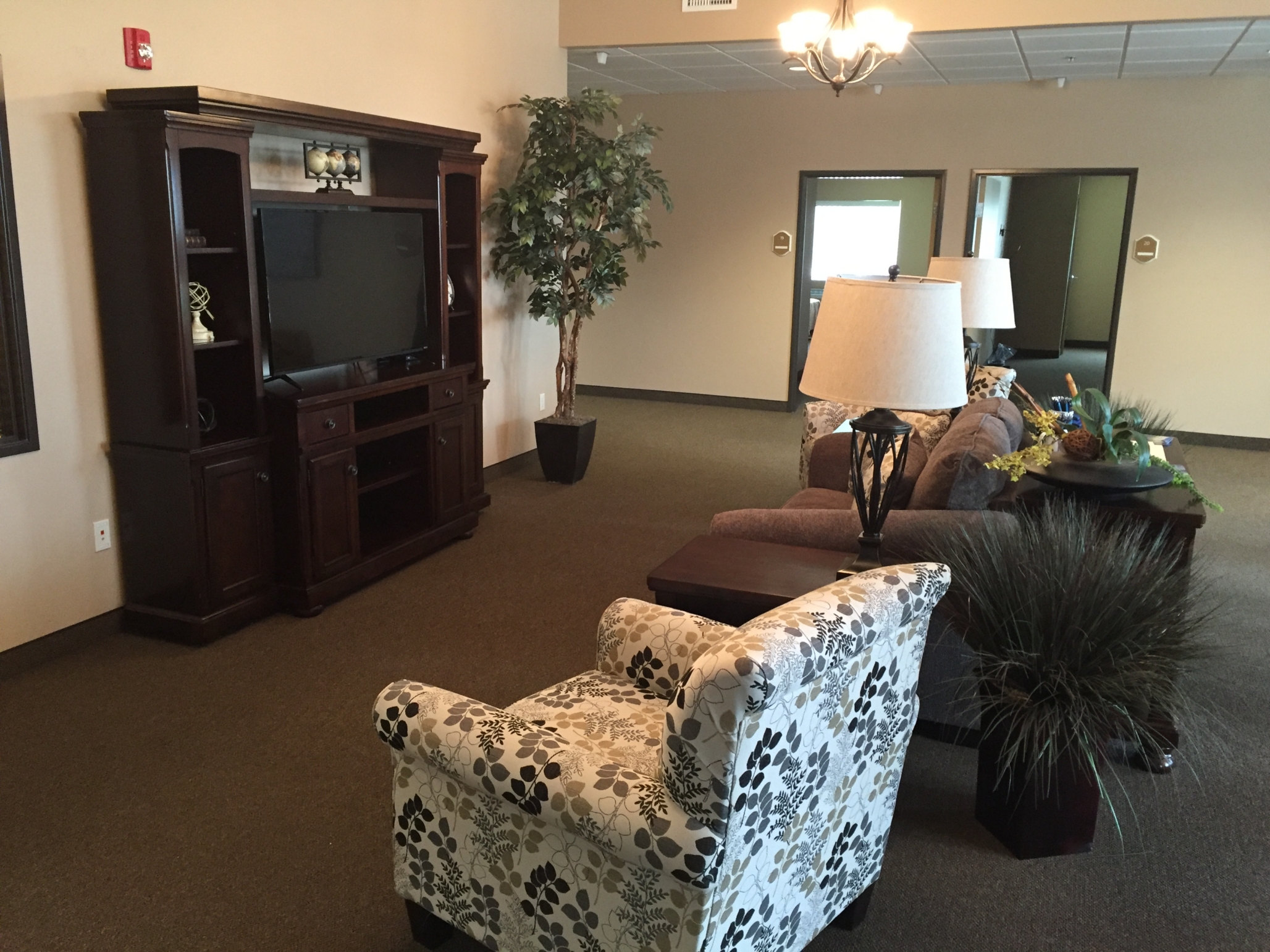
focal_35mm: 29
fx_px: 1064
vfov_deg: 48.2
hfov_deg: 61.7
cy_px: 476
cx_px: 635
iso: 200
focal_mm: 4.15
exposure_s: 1/30
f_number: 2.2
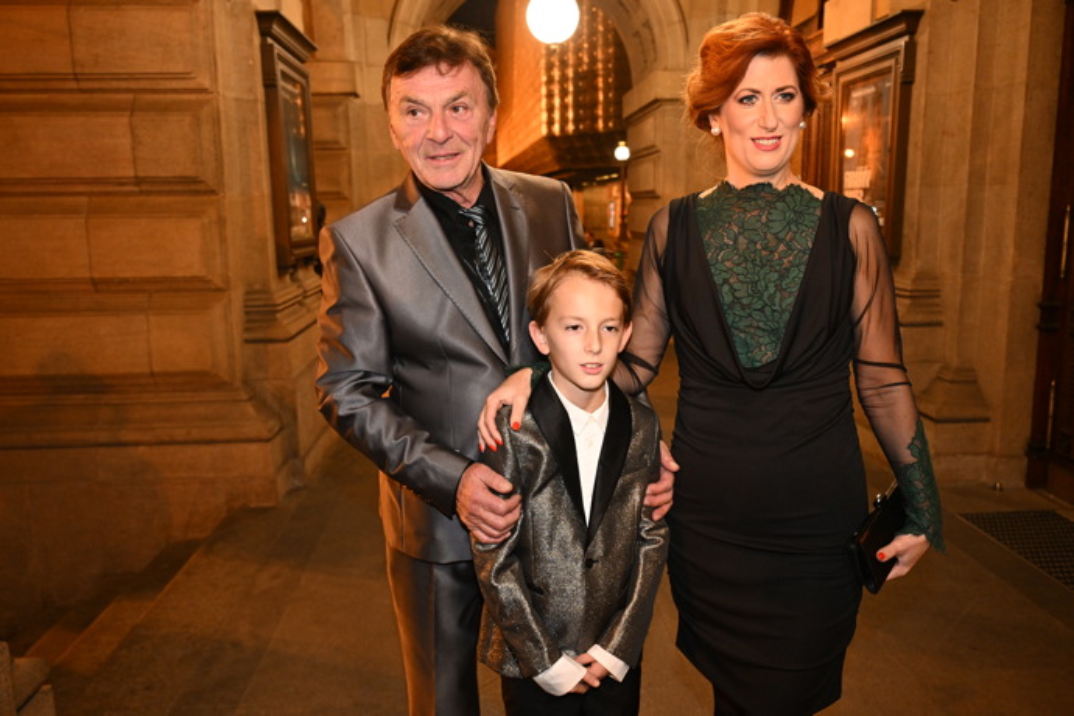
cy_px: 358
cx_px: 537
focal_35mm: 30
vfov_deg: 44.3
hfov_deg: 62.8
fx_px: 880
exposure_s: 1/50
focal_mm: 29.5
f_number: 4.5
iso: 3200
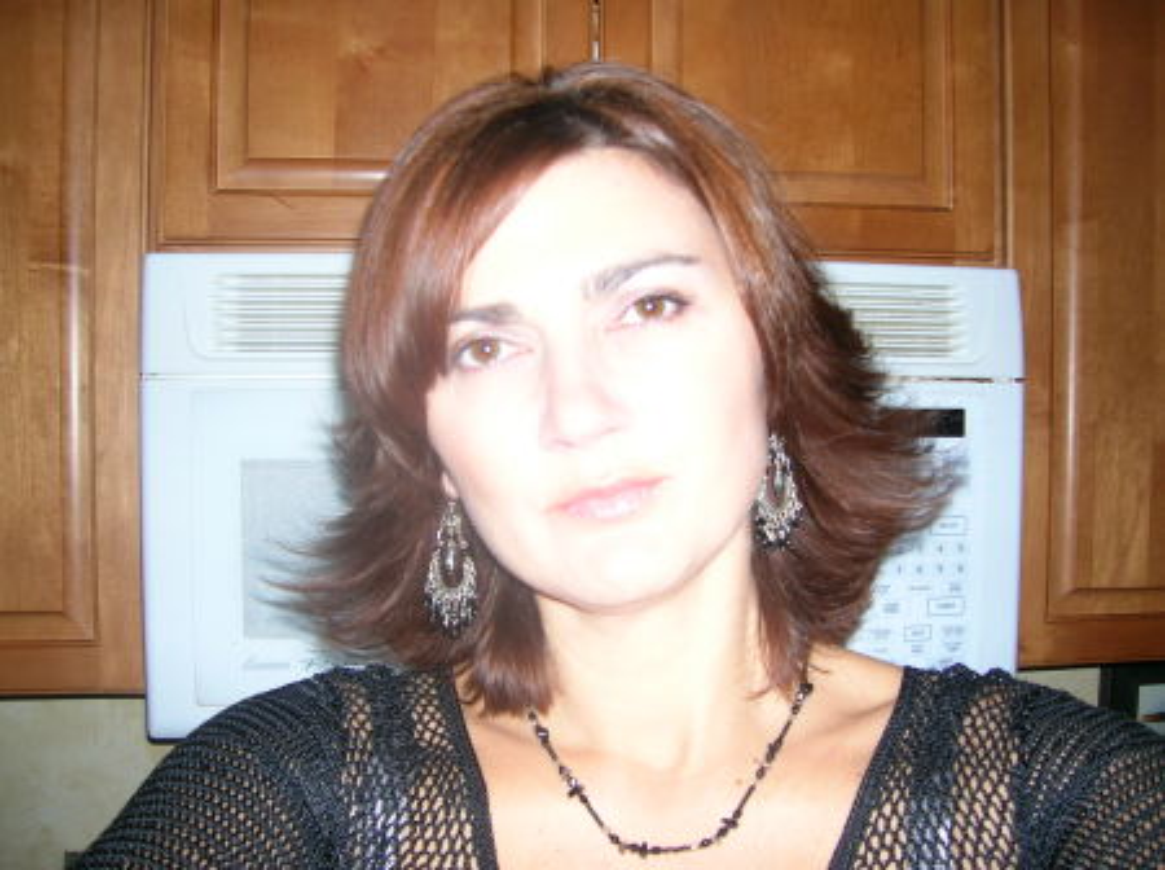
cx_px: 582
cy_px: 435
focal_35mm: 34
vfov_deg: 41.7
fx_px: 1142
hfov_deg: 54.0
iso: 50
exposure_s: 1/60.1
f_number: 2.9
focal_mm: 5.7
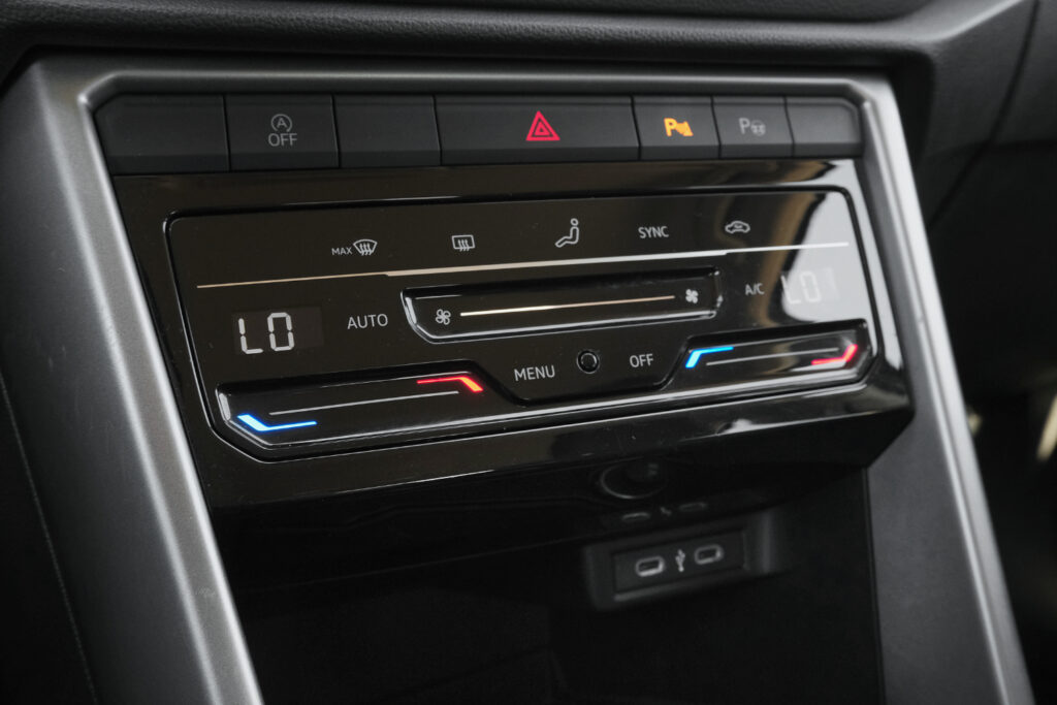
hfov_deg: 58.7
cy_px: 352
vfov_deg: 41.1
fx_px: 940
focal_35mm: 32
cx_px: 528
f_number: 8
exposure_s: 1/80
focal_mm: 21.5
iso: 2000
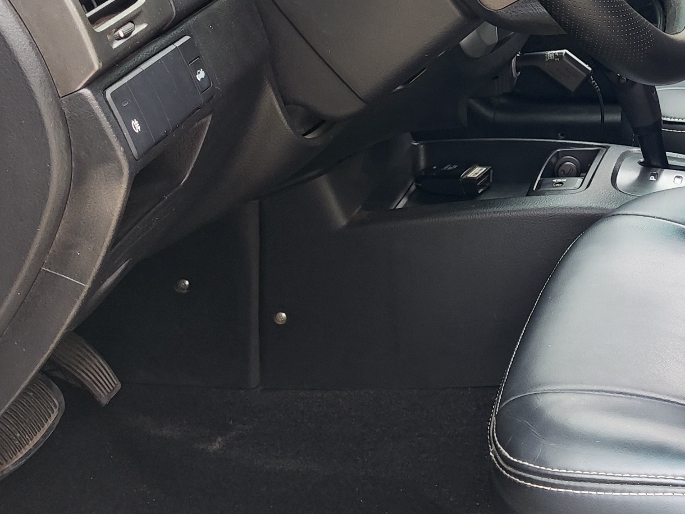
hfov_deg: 24.3
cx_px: 814
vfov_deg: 19.7
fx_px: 1445
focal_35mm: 73
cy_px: 24
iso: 50
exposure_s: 1/120
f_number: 1.8
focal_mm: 4.68
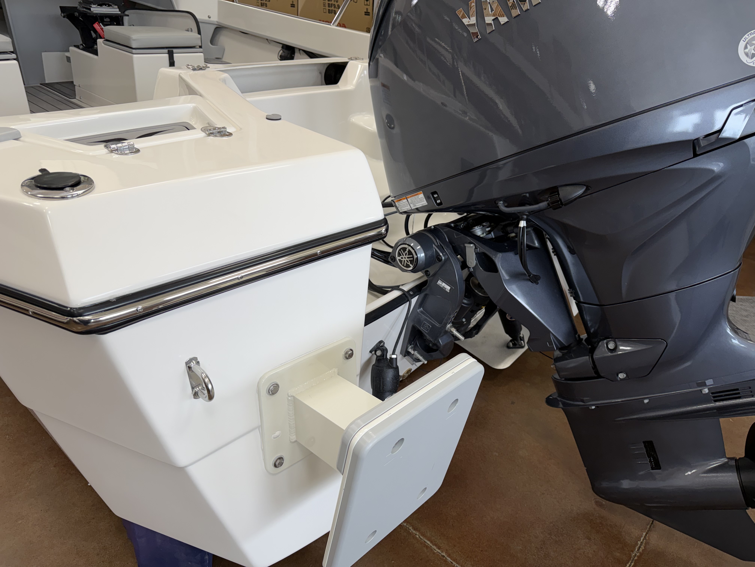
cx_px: 378
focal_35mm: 24
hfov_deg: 71.6
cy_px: 284
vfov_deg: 56.8
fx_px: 523
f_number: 1.78
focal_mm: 6.76
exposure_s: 1/128
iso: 50
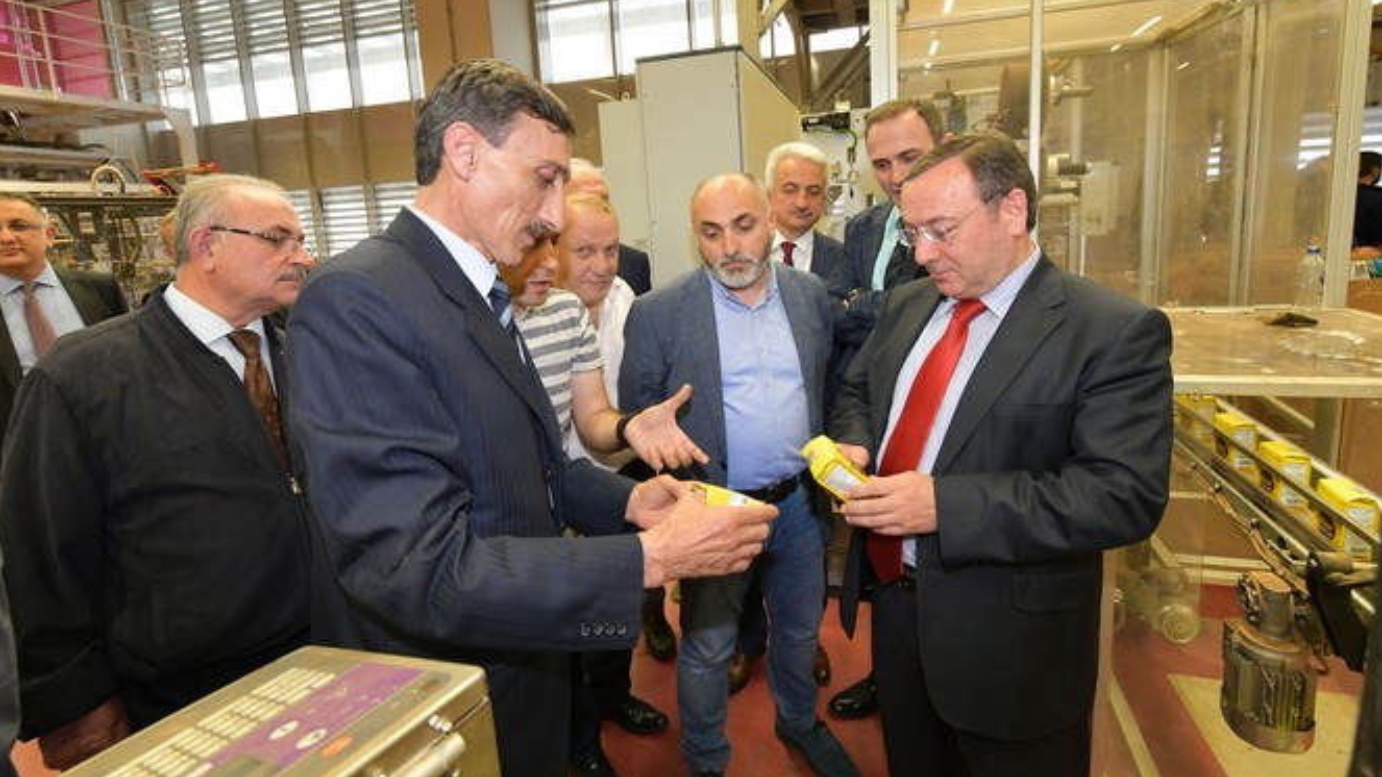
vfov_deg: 60.6
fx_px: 660
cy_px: 320
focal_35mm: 18
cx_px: 692
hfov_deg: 92.7
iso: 3600
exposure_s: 1/60
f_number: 9
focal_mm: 17
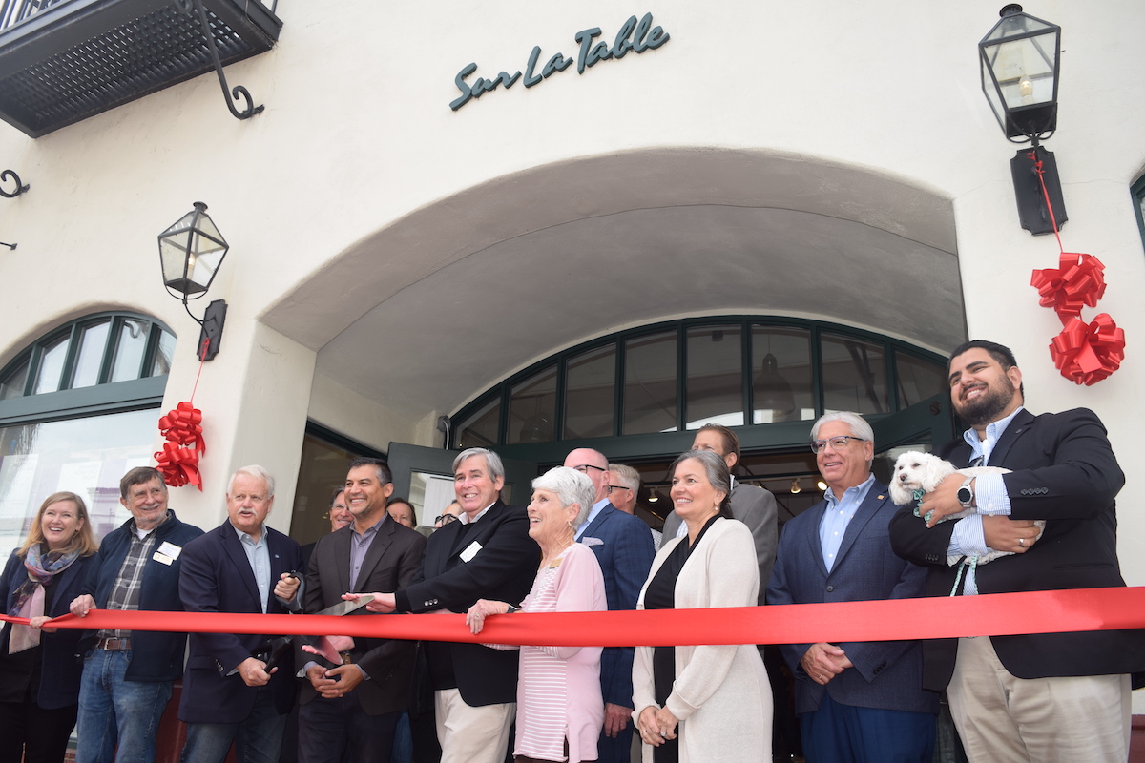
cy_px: 382
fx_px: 859
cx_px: 572
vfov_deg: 47.9
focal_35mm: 27
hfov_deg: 67.4
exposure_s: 1/125
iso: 110
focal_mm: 18
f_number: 5.6
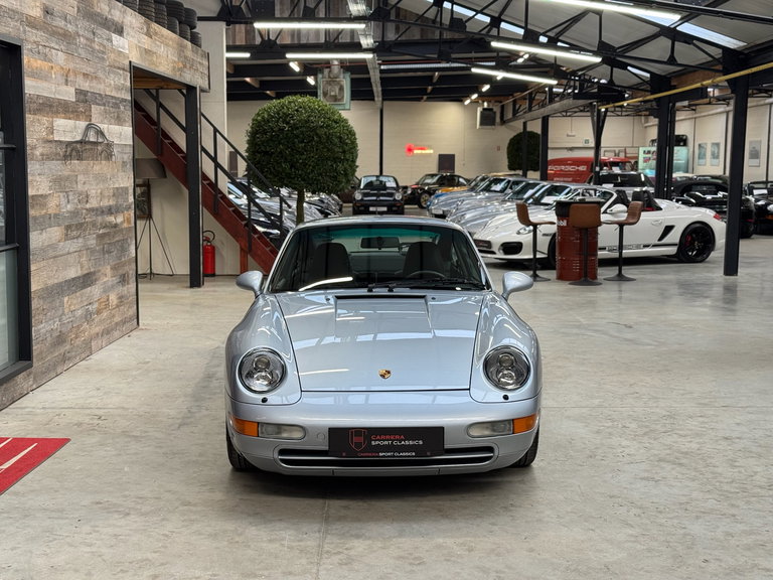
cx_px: 386
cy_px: 290
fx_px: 1072
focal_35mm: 48
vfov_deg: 30.3
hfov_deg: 39.7
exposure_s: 1/100
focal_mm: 6.76
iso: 80
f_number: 1.78
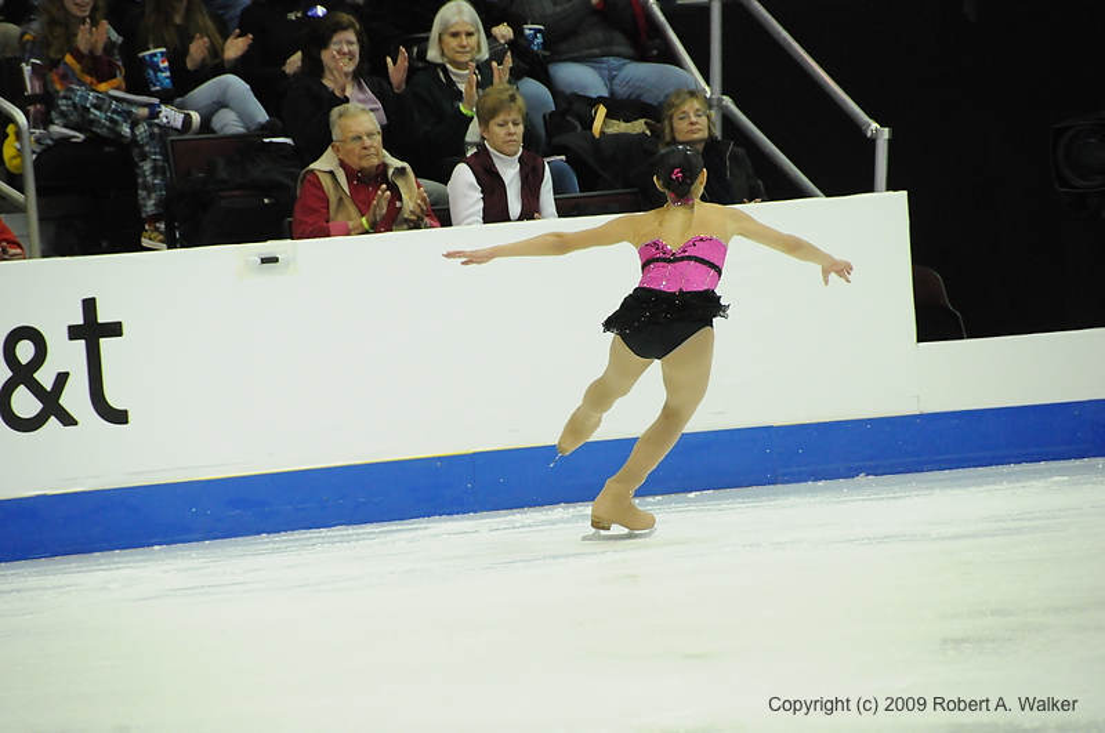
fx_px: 9195
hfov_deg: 6.9
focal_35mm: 300
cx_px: 552
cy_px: 366
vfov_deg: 4.6
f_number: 5.6
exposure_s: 1/800
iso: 3200
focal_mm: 200
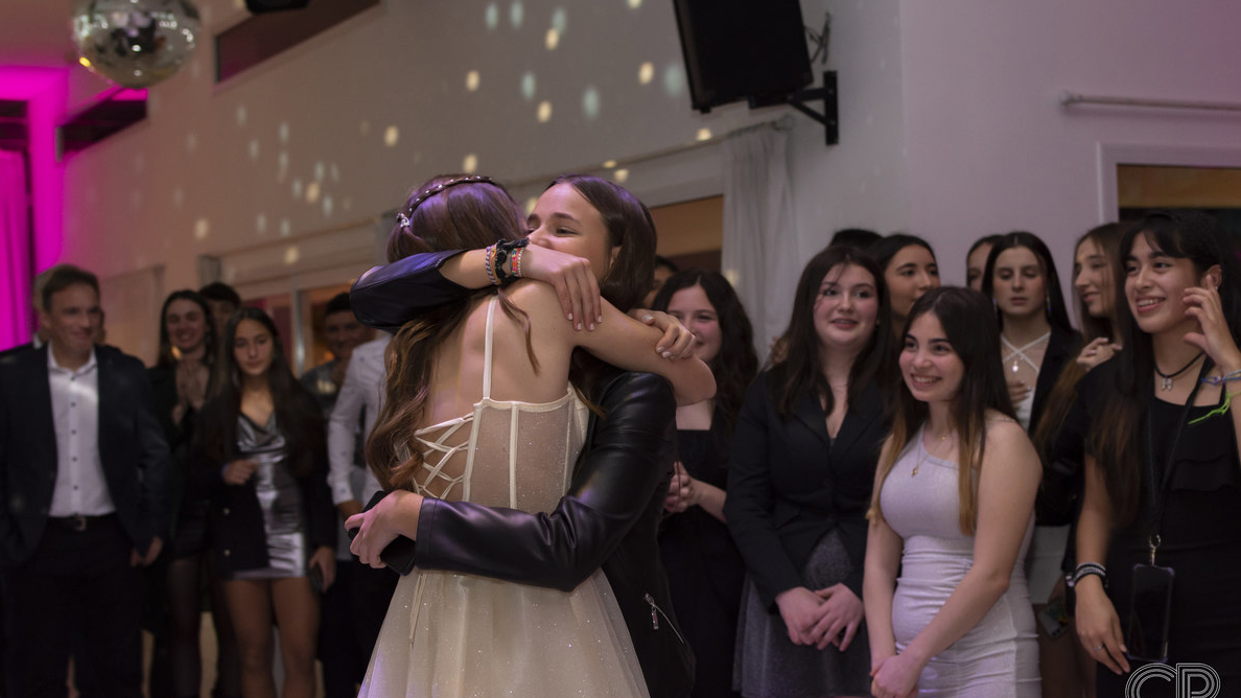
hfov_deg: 37.5
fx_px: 1827
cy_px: 336
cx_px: 616
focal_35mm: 56
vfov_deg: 21.6
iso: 800
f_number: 4
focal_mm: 35
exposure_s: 1/80
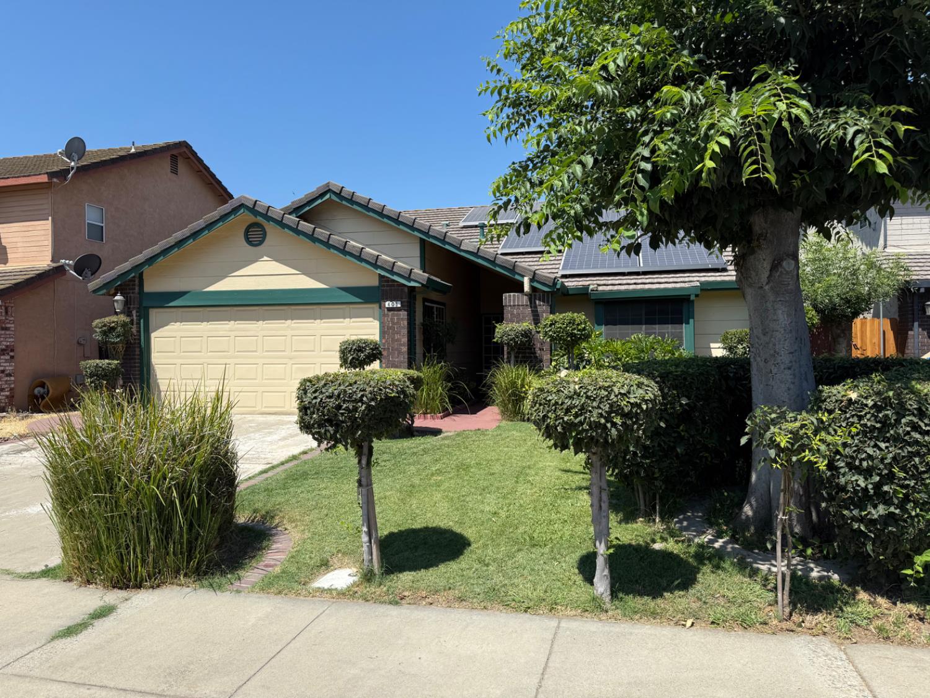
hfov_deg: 71.6
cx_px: 465
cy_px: 349
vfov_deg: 56.8
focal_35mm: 24
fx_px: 645
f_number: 1.78
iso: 80
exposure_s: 1/3953
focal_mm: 6.76
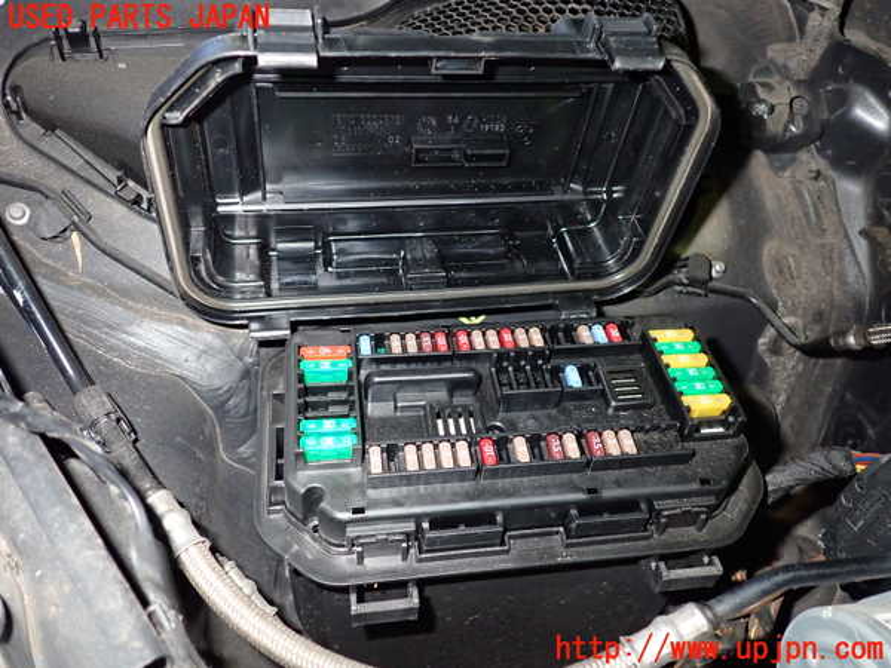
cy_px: 334
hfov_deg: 63.4
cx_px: 446
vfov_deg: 49.7
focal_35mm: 28
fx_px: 721
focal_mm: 5.05
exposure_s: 1/30
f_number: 6.3
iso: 640
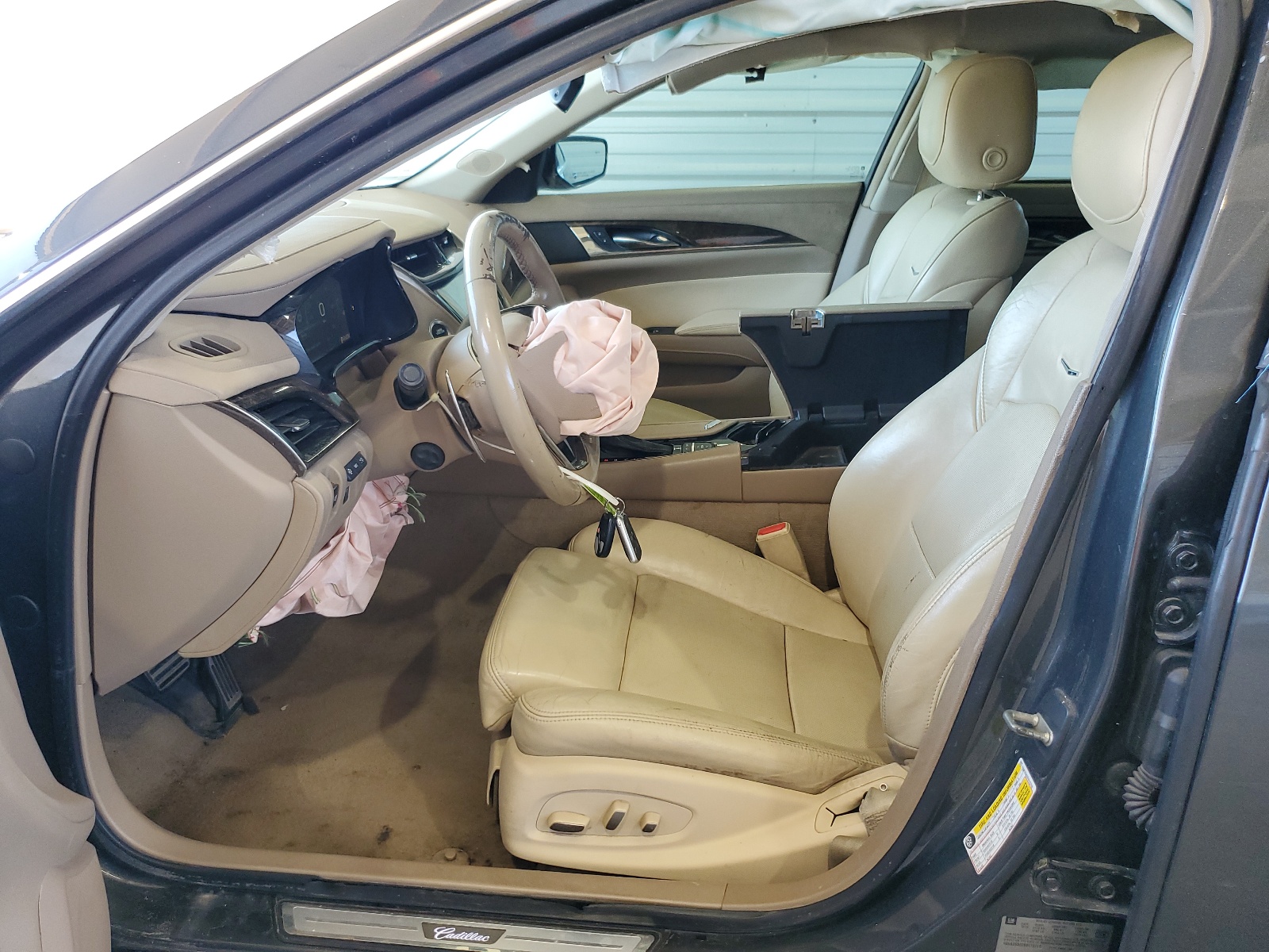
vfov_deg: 53.1
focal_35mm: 26
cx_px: 634
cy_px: 476
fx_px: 953
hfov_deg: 67.3
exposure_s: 1/120
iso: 89
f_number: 1.5
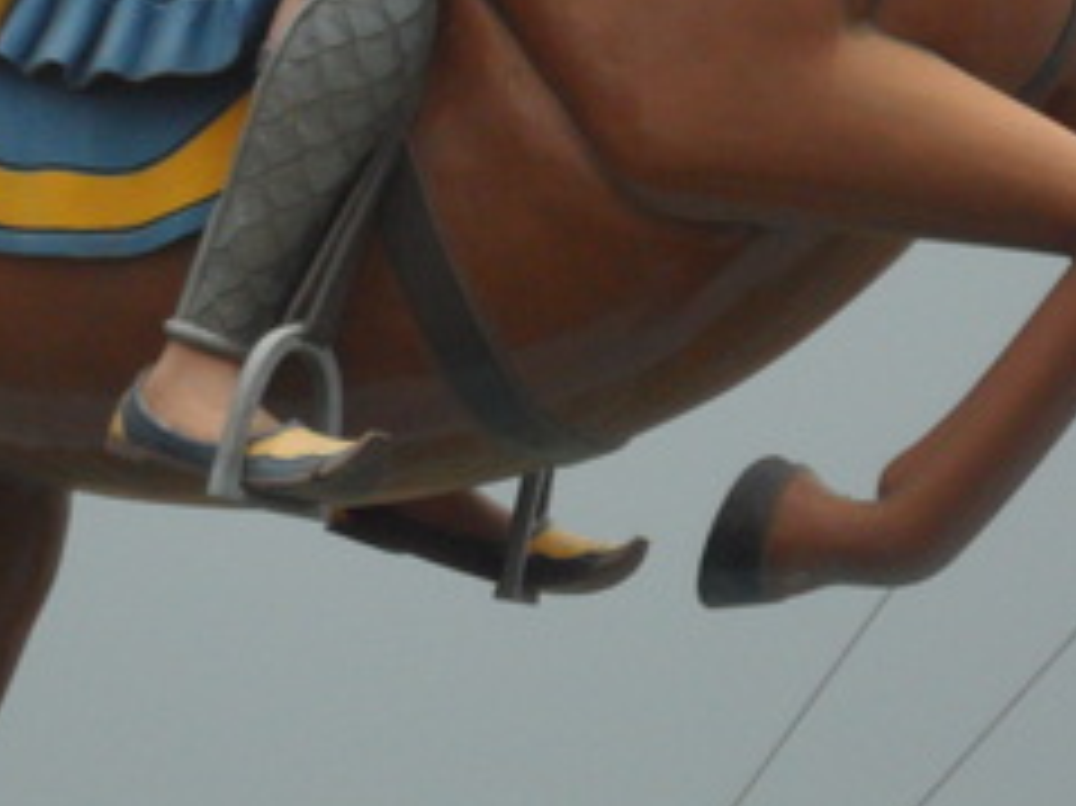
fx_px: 10812
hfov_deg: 5.7
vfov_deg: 4.3
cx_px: 95
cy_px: -261
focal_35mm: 348
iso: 160
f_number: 5.9
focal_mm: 24.5
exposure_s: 1/1000
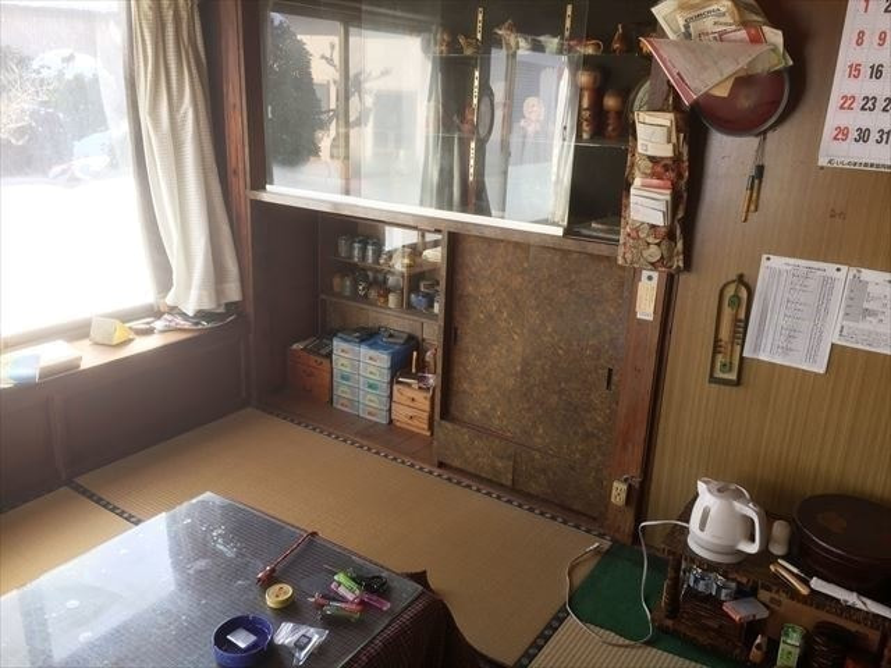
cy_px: 334
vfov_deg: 48.2
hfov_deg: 61.7
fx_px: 746
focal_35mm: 29
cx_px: 446
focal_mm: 4.15
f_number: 2.2
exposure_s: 1/120
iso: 32
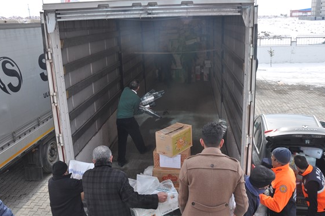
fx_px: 280
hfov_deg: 60.2
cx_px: 179
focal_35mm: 31
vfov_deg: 42.2
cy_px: 105
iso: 250
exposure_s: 1/320
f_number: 9
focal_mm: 18
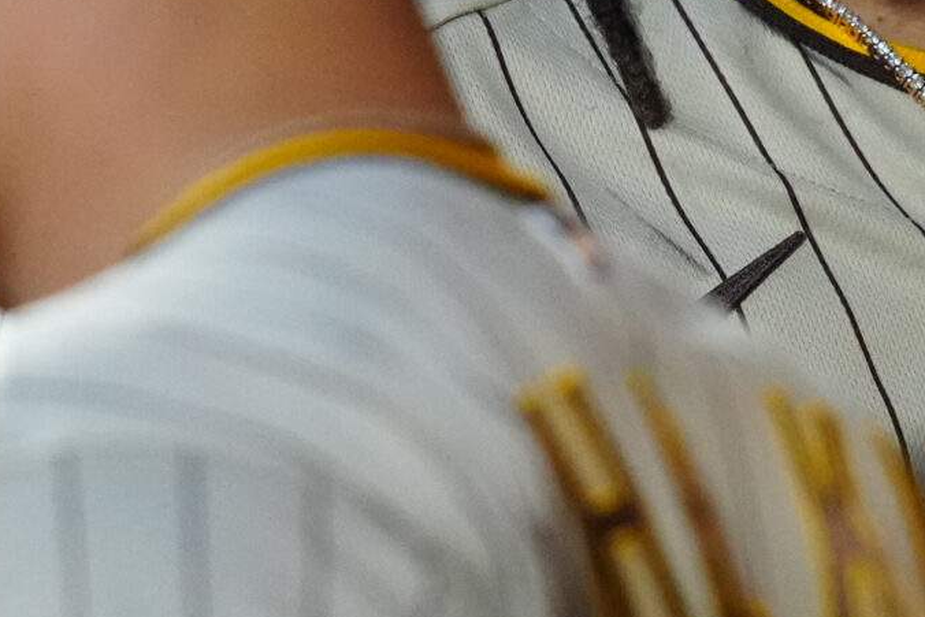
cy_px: -340
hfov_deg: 0.9
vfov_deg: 0.6
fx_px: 58361
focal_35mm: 2271
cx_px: 795
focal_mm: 400
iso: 5000
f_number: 2.8
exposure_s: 1/1600
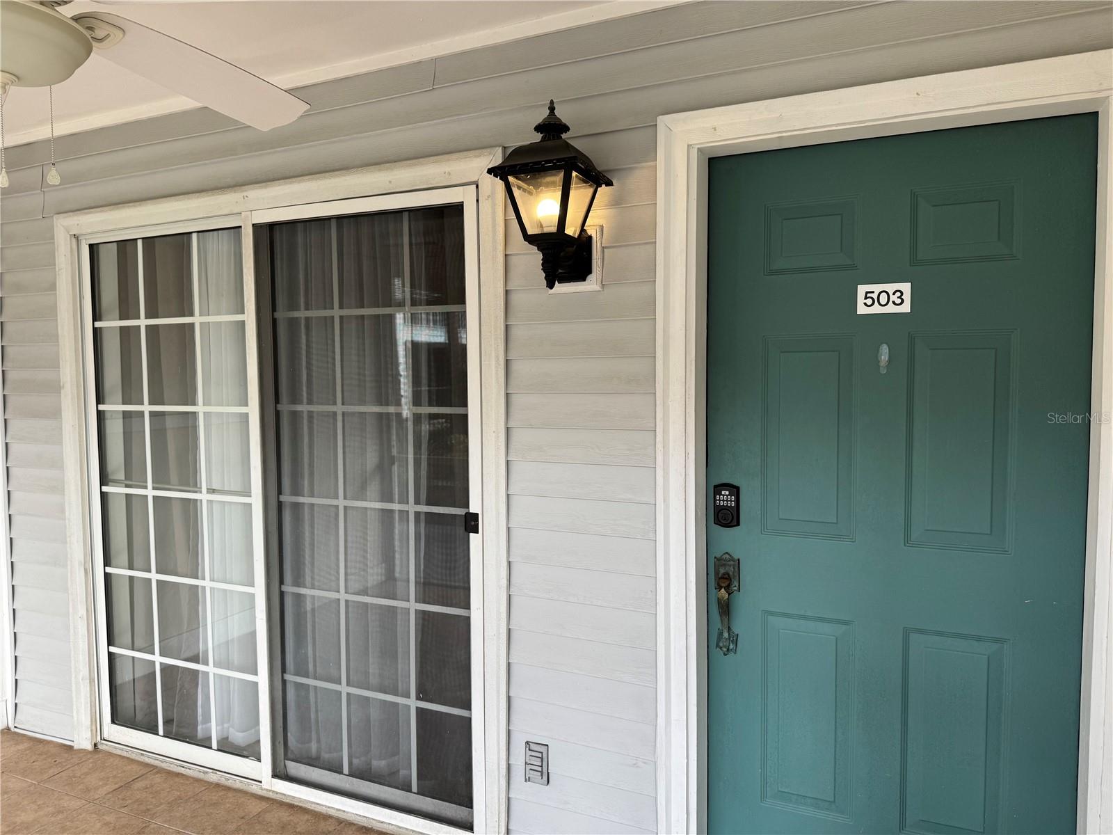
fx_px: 772
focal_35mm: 24
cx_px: 556
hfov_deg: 71.6
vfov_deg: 56.8
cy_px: 418
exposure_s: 1/172
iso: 64
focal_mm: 6.76
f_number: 1.78
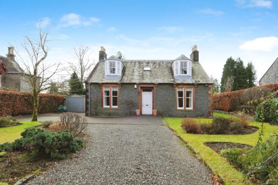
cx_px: 139
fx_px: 139
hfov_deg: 90.1
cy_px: 92
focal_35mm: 18
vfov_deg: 67.3
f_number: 7.1
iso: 200
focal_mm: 12
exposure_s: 1/160
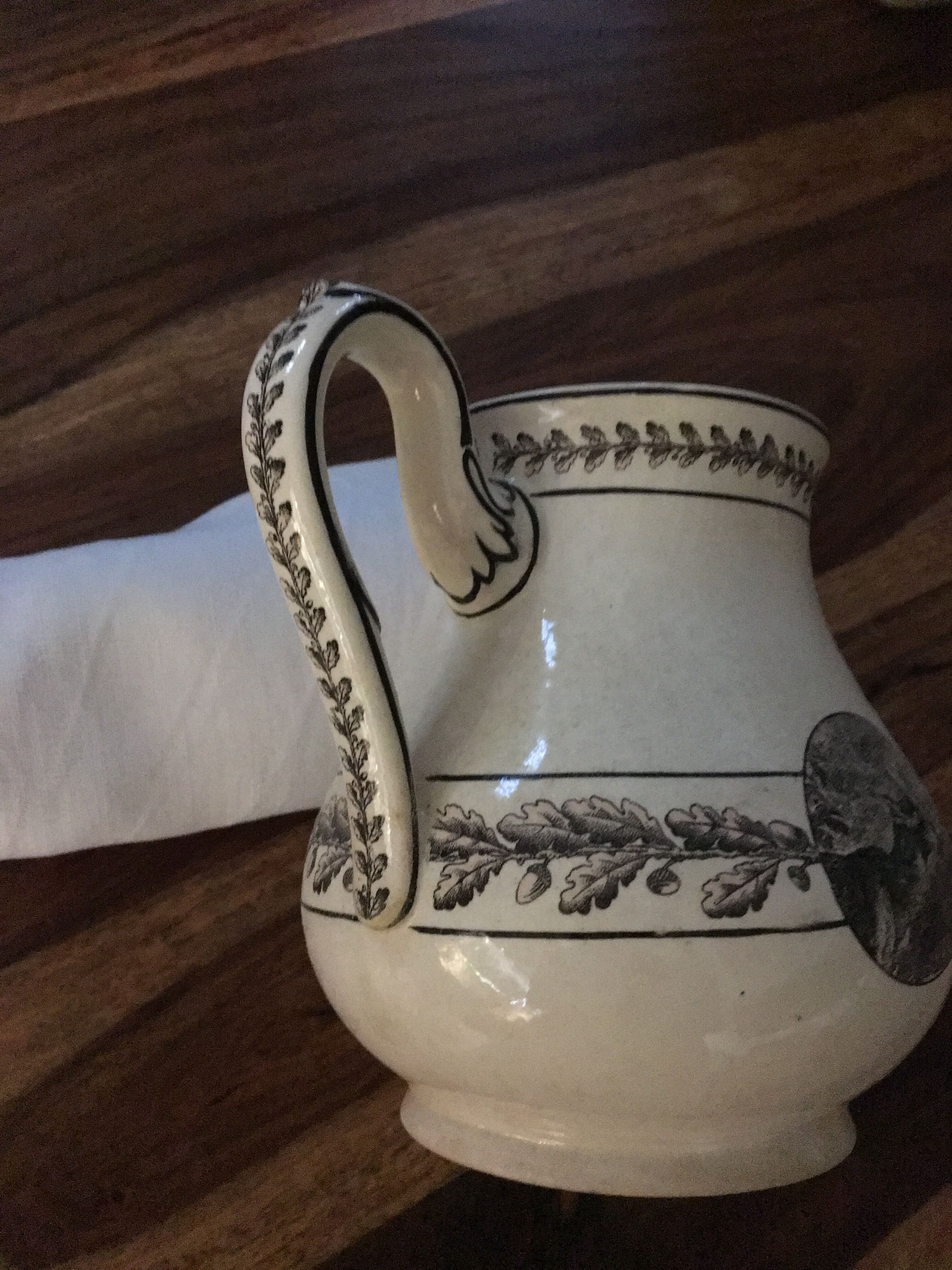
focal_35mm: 29
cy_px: 635
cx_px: 476
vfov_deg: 61.7
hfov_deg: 48.2
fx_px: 1063
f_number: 2.2
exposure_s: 1/17
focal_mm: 4.15
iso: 800
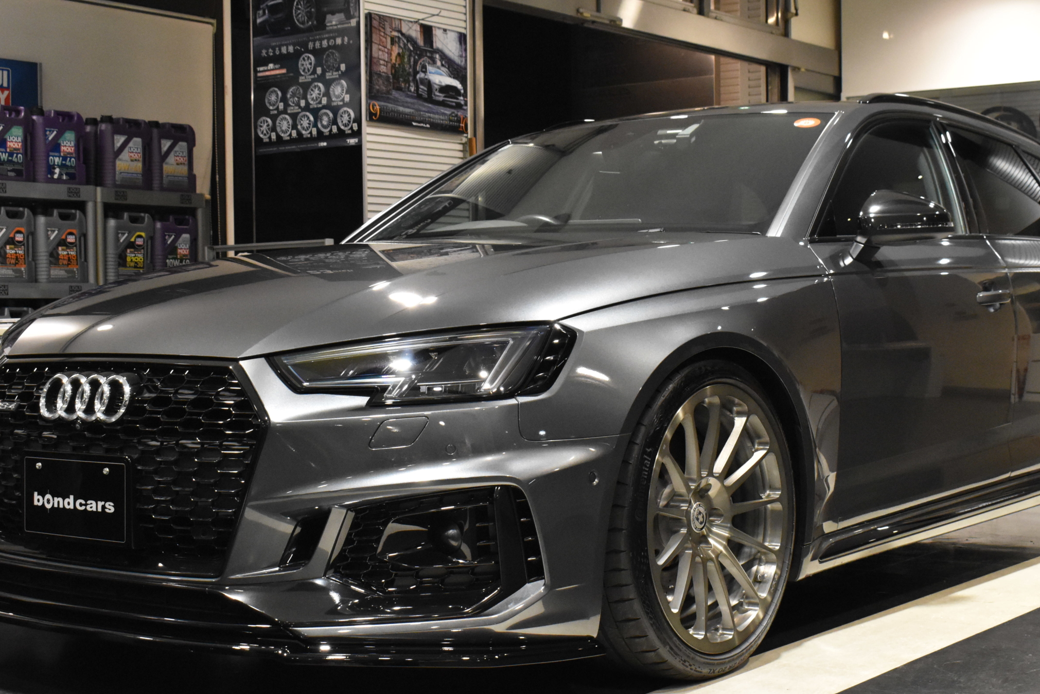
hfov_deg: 35.0
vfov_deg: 23.8
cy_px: 378
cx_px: 552
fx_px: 1647
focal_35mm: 57
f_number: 8
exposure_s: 1/50
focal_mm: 30
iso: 3600
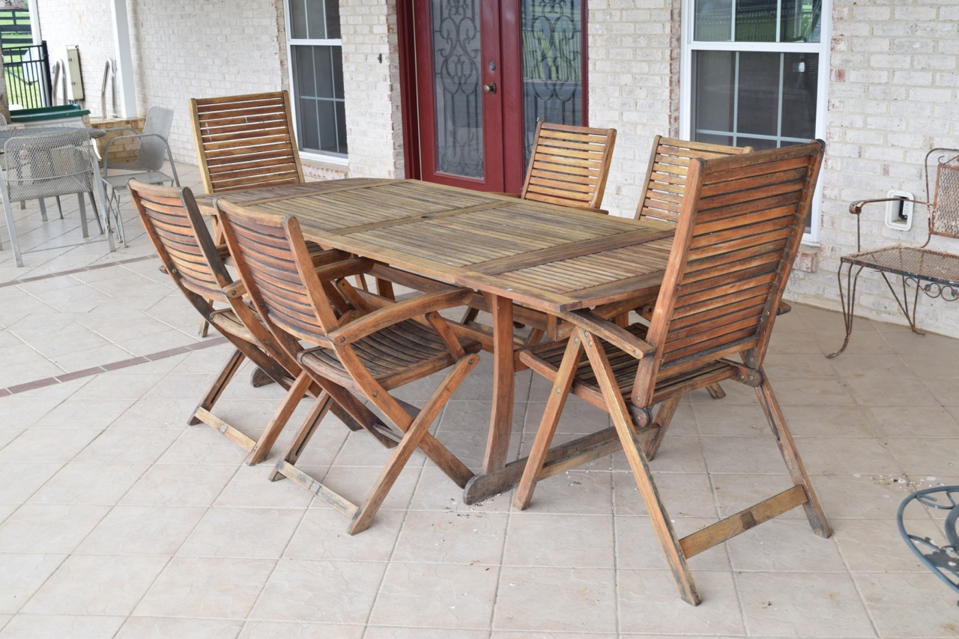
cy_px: 320
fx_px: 1079
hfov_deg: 47.9
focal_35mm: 40
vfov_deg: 33.0
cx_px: 480
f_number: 7.1
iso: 400
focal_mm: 27
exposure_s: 1/160
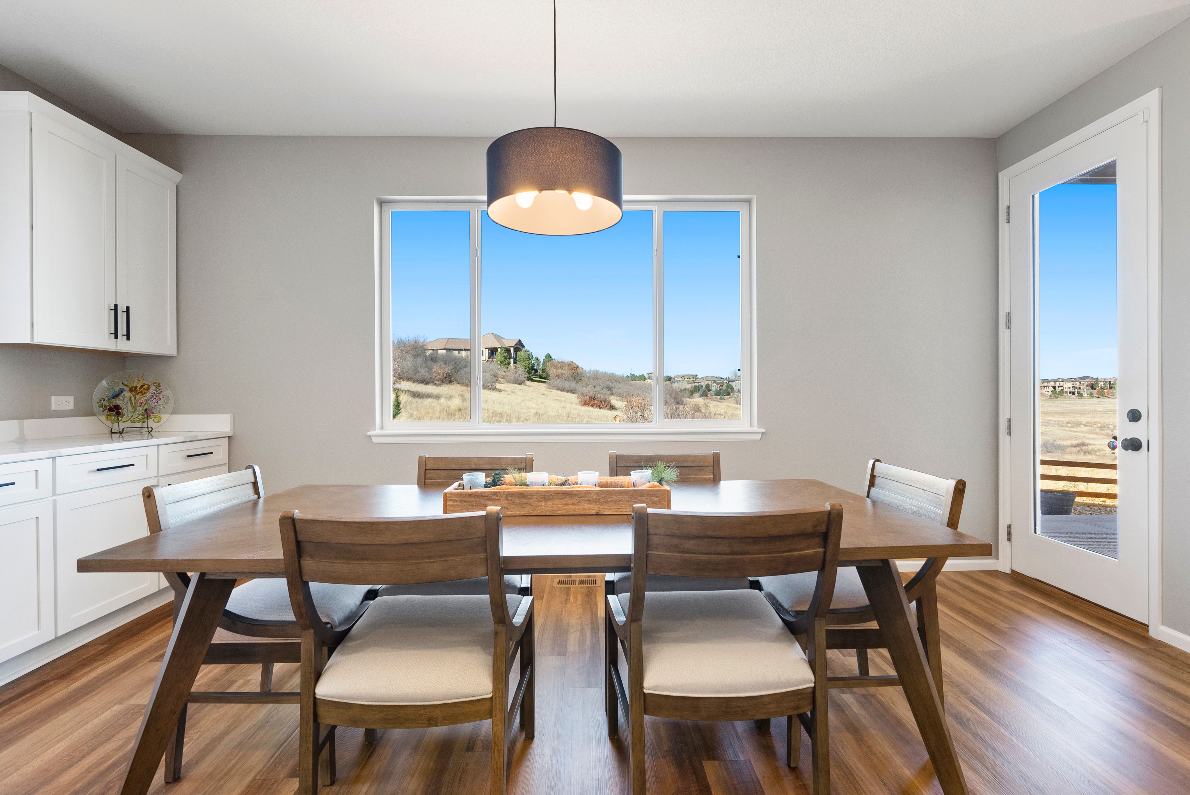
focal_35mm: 16
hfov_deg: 96.7
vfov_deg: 73.8
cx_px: 595
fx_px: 529
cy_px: 398
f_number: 8
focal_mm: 16
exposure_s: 1/10
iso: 640
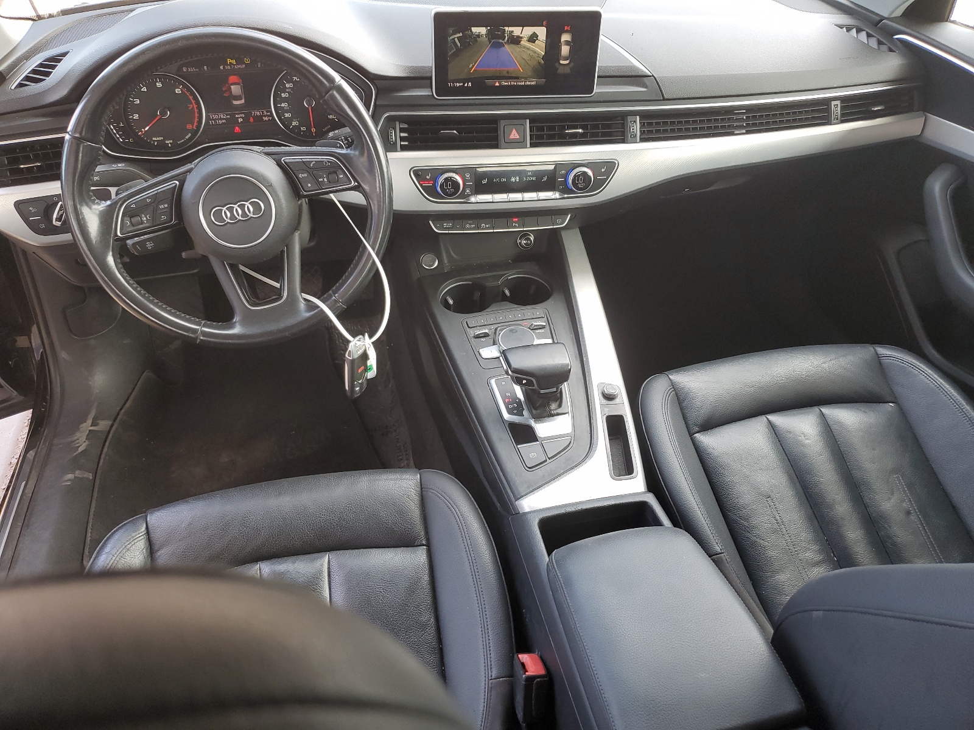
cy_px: 365
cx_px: 487
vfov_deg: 53.1
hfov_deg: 67.3
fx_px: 732
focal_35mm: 26
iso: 59
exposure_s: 1/120
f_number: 1.5
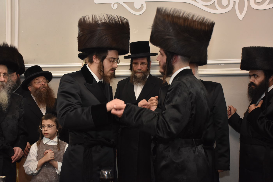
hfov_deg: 37.9
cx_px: 136
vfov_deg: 25.7
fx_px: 398
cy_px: 91
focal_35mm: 52
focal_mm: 35
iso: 1600
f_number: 5.6
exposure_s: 1/100
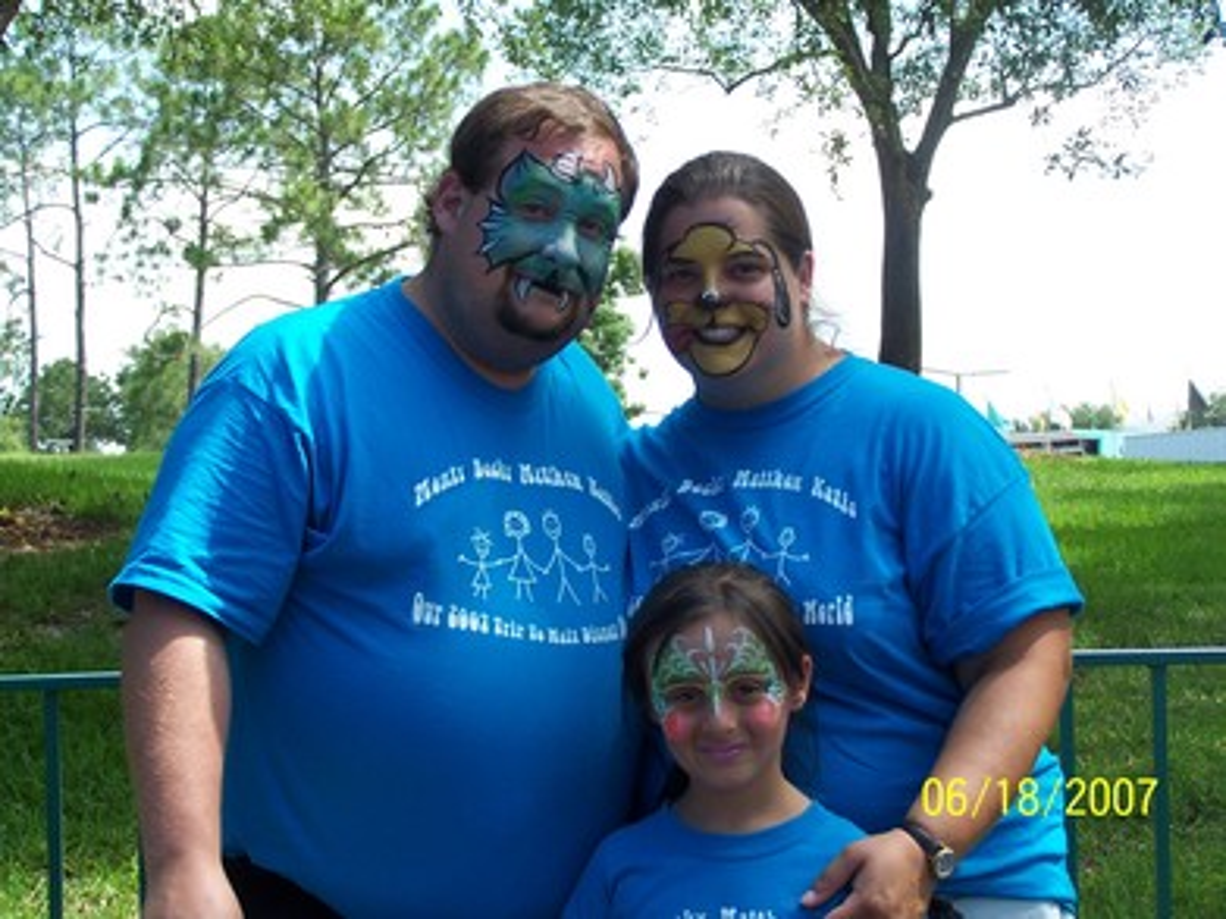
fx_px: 2266
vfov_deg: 22.9
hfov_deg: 30.3
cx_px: 613
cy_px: 460
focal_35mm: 64
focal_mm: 10.7
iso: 80
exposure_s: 1/250
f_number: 3.2
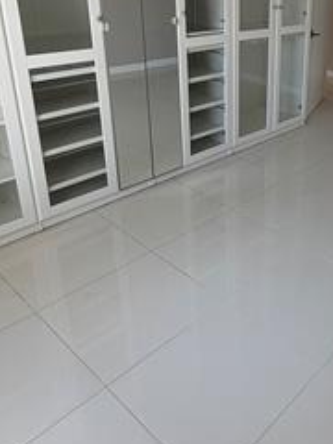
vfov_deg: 50.9
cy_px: 122
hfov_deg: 36.9
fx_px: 449
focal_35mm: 35
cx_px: 326
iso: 64
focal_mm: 2.22
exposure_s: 1/121
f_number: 2.2
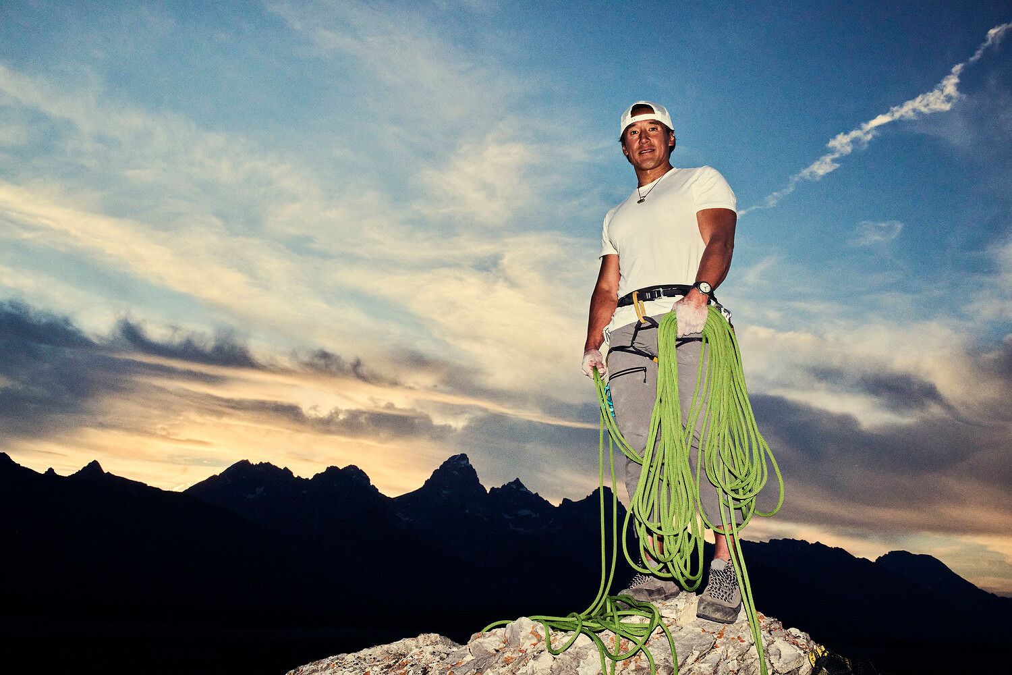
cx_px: 506
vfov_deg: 39.4
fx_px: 942
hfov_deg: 56.5
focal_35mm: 34
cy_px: 338
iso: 4000
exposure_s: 1/2000
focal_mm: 33.5
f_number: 11
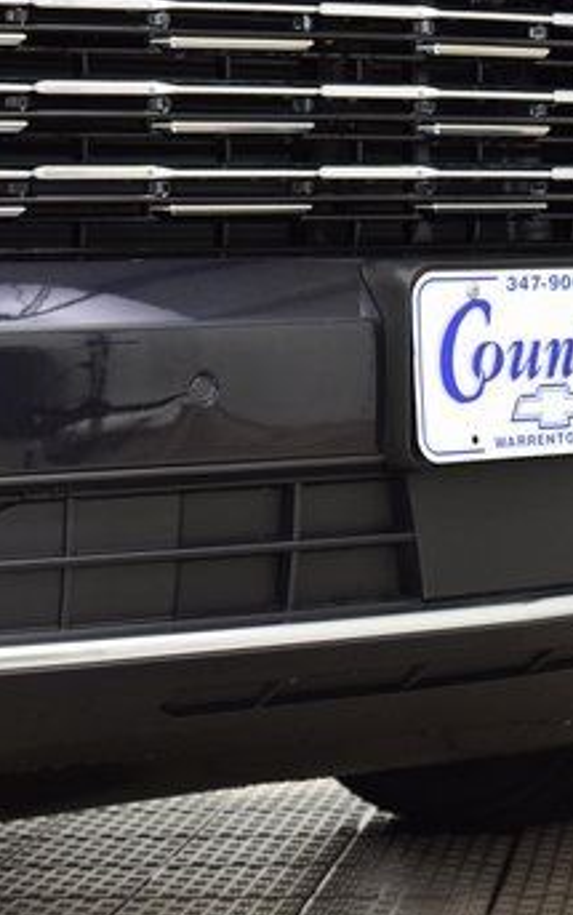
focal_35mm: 114
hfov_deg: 11.5
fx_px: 2842
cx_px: 123
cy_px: 498
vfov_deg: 18.3
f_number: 4
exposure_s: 1/60
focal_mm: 40
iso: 1600
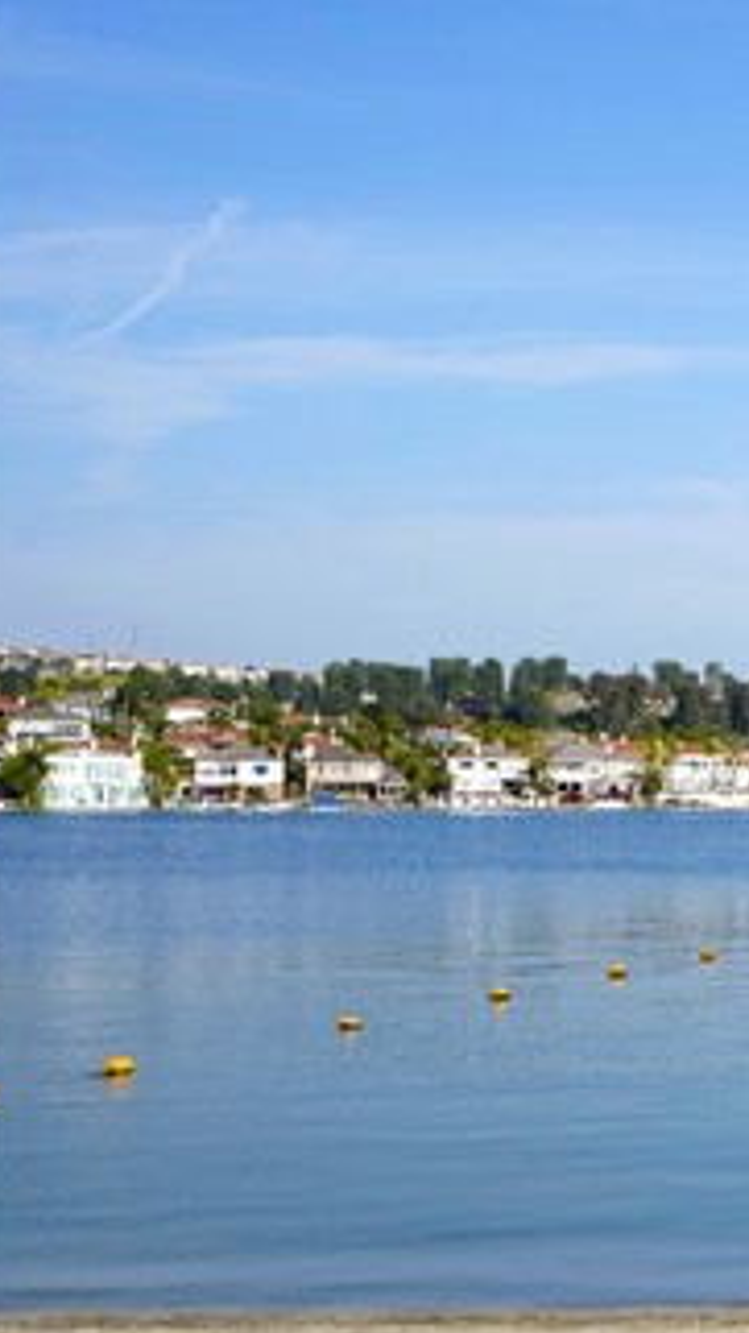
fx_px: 2579
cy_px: 681
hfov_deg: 14.7
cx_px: 1295
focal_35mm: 73
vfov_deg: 29.0
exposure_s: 1/640
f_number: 8
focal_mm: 35
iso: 250
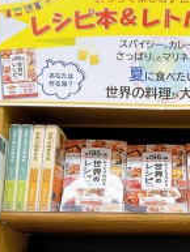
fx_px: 424
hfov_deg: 24.6
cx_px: 166
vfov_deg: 31.5
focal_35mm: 58
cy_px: 232
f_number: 1.8
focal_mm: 3.99
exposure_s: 1/100
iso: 80
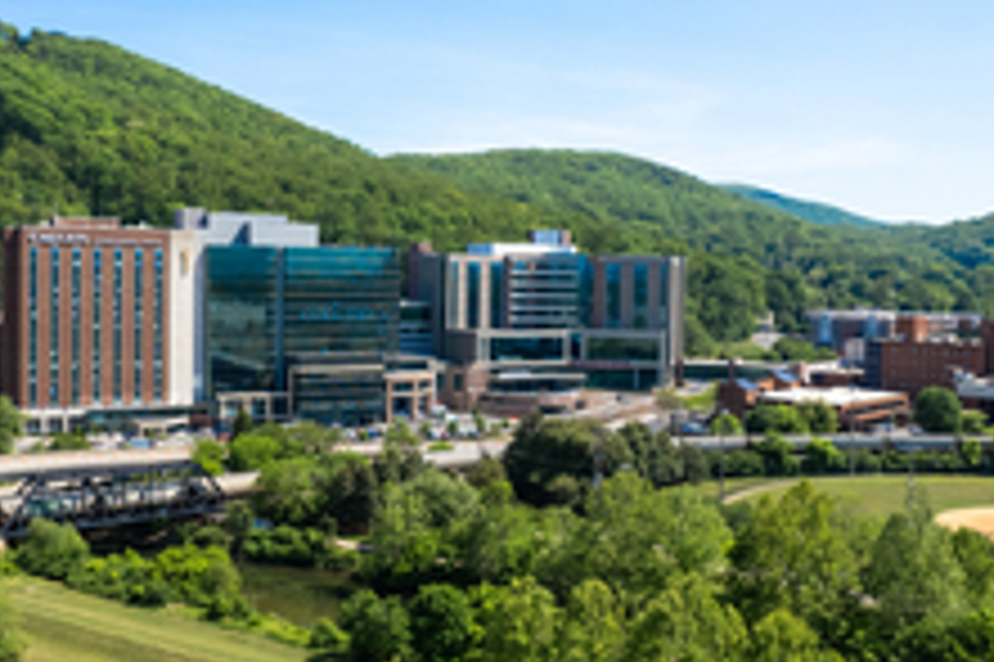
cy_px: 302
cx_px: 355
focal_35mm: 40
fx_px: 1104
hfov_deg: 47.9
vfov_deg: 33.3
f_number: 2.8
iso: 100
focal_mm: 8.38
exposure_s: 1/1600
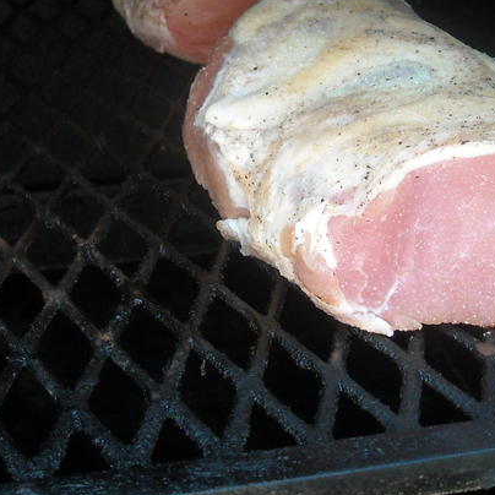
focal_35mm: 69
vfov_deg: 24.7
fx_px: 1116
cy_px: 127
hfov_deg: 25.0
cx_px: 289
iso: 270
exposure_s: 1/250
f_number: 2.8
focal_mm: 5.7
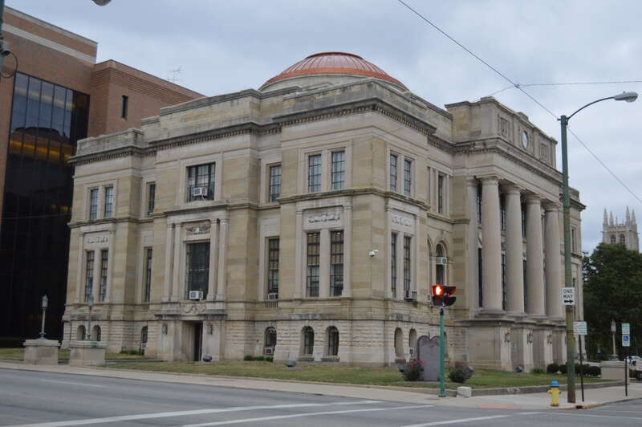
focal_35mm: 42
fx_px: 748
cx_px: 321
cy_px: 214
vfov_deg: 31.8
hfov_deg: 46.4
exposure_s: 1/60
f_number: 4
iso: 560
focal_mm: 28
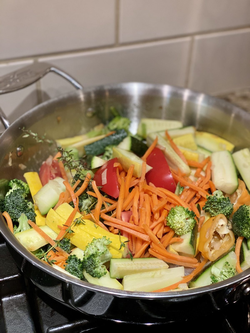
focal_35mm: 52
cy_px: 166
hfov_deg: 28.0
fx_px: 501
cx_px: 125
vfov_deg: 36.8
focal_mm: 6
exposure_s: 1/120
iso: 200
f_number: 2
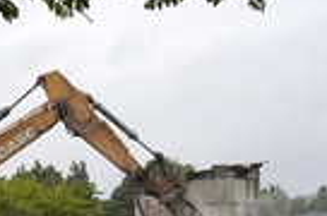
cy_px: 214
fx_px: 1232
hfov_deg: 14.2
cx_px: -160
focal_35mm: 136
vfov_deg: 10.0
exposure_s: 1/1600
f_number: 8
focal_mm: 41
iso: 640
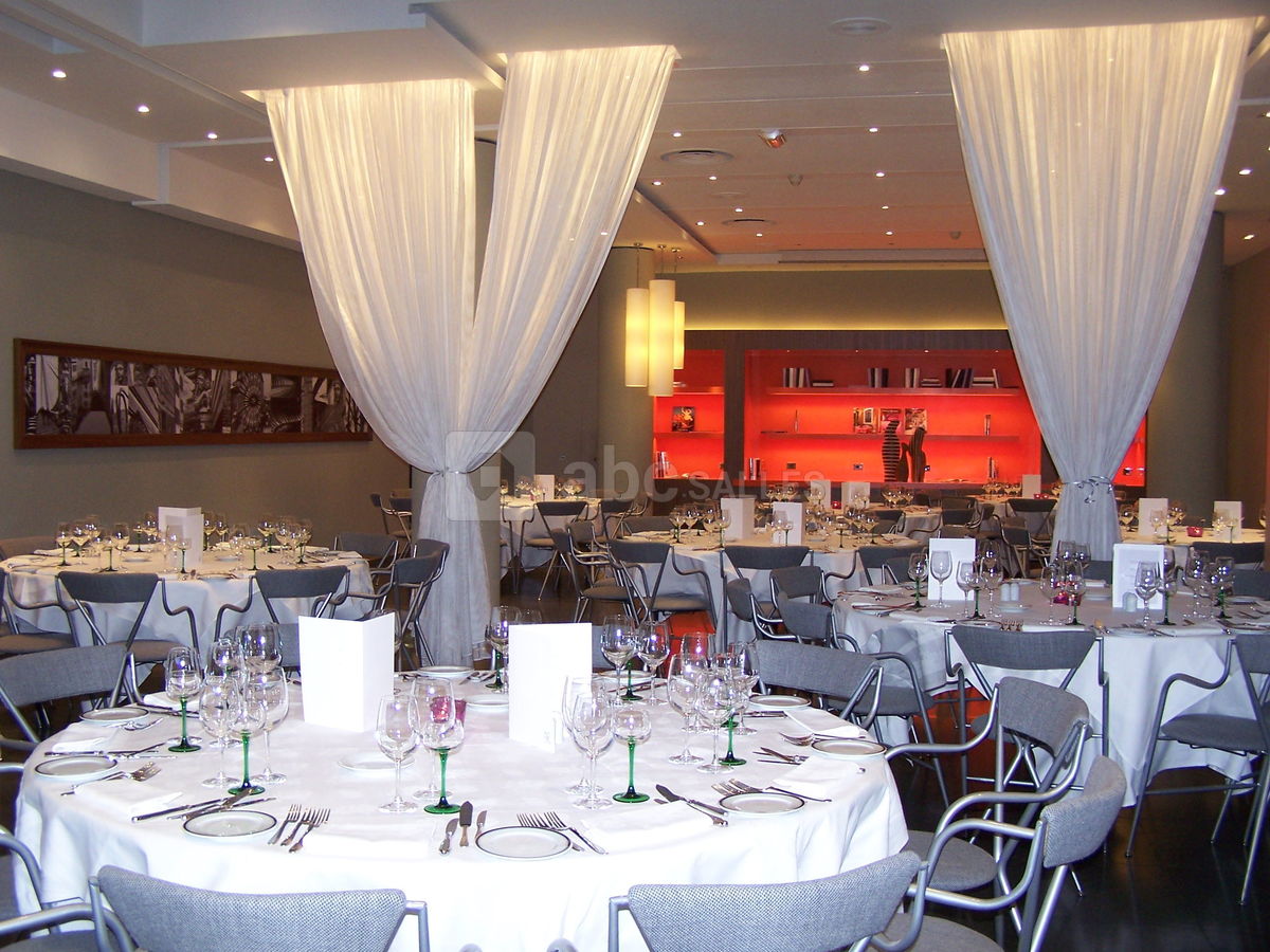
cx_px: 635
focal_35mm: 38
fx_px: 1394
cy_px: 476
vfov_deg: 37.7
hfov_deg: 49.0
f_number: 2.8
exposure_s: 1/60
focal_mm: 6.3
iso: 140
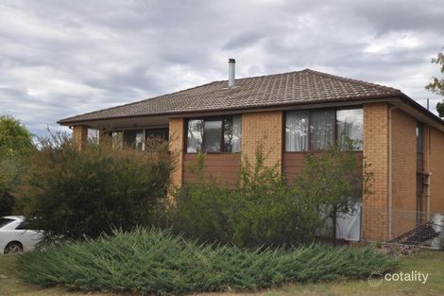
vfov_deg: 36.8
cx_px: 222
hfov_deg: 53.1
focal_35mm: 36
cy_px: 148
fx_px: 444
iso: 200
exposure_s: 1/200
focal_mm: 24
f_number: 8
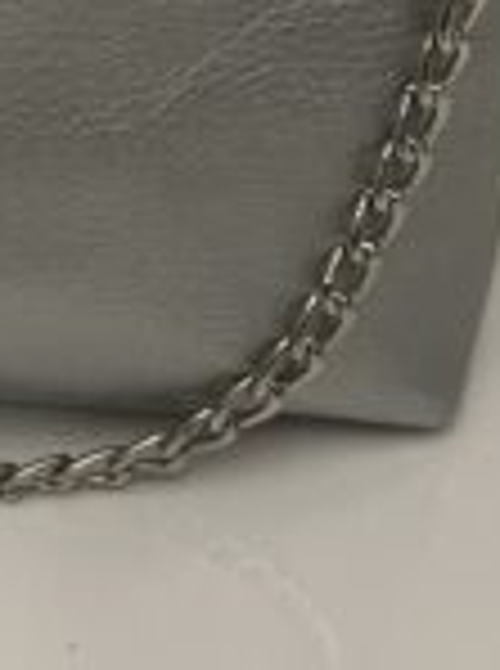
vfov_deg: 13.6
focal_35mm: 140
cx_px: -392
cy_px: -184
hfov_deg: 10.0
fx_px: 2708
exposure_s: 1/50
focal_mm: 5.1
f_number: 1.6
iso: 100
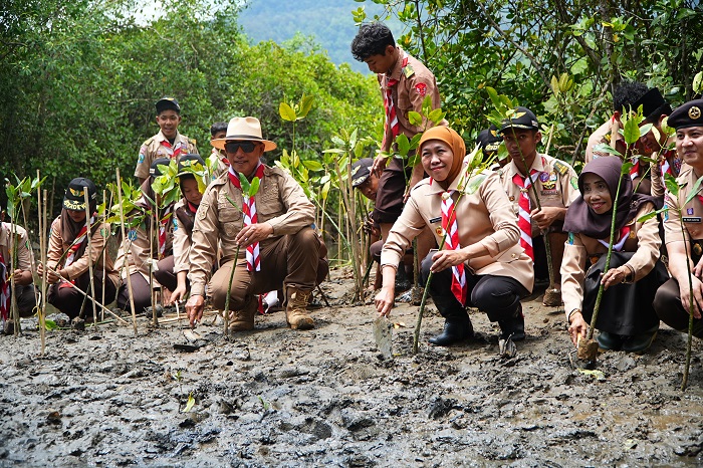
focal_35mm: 63
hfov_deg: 31.9
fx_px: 1230
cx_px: 352
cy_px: 234
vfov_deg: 21.5
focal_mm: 42
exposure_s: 1/500
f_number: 4
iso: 125
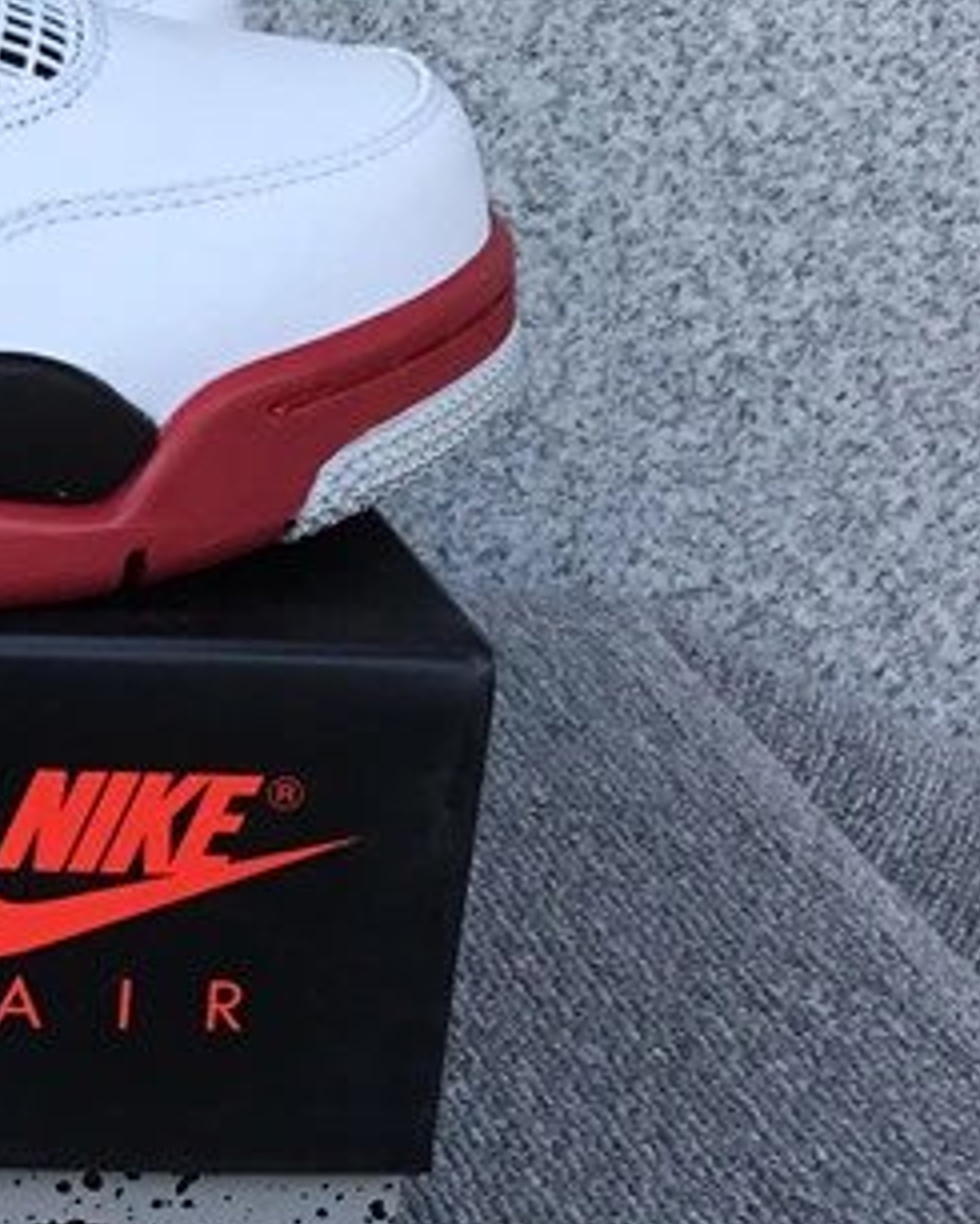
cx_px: -604
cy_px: 322
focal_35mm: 89
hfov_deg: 15.6
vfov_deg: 21.3
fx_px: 3225
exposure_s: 1/184
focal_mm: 3.3
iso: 25
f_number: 2.4
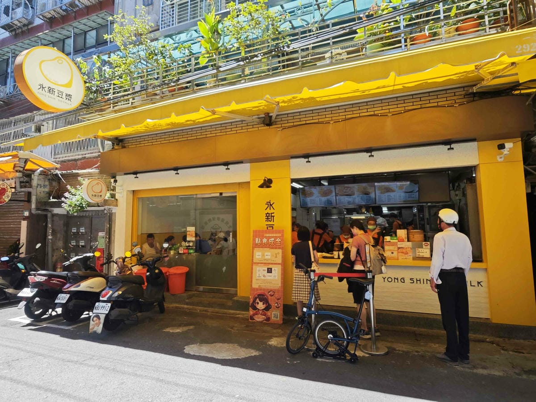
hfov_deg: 84.7
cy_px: 201
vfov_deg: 68.7
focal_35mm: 19
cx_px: 268
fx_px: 294
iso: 50
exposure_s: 1/649
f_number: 1.8
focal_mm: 2.03
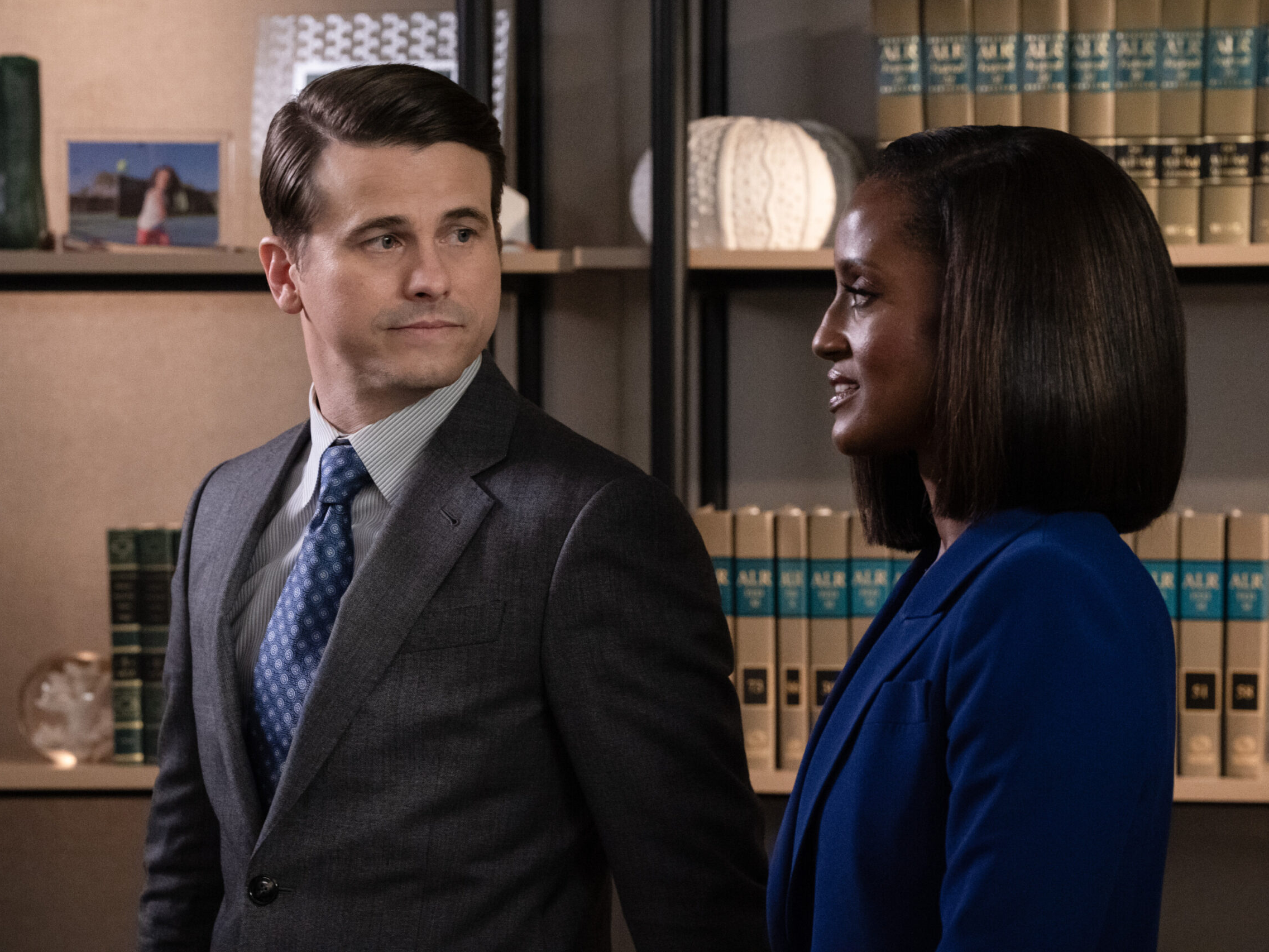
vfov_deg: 8.7
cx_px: 587
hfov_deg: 11.6
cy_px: 476
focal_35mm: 170
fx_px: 6232
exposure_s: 1/160
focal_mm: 157
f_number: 7.1
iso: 8000
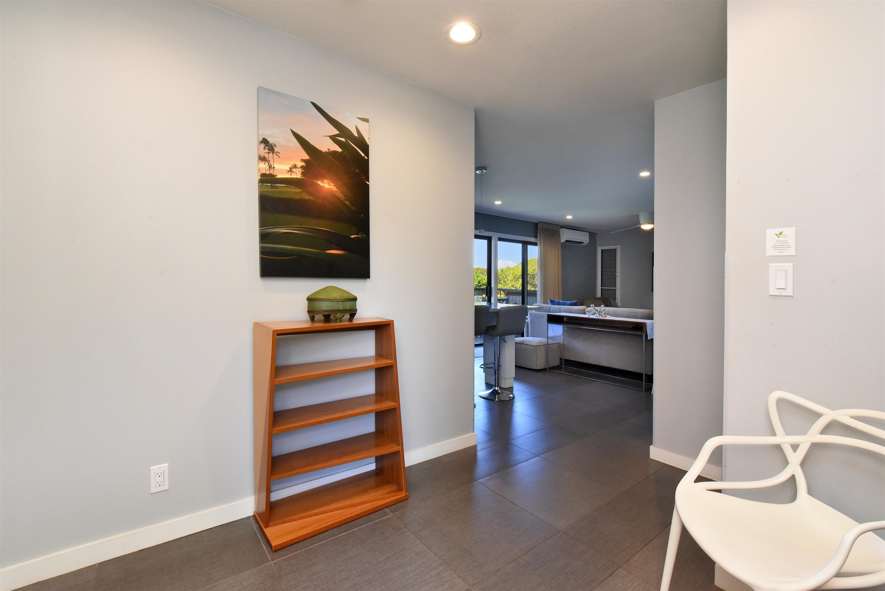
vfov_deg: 73.8
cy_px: 296
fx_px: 393
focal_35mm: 16
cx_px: 442
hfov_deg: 96.7
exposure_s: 1/60
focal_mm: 16
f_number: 16
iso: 4500
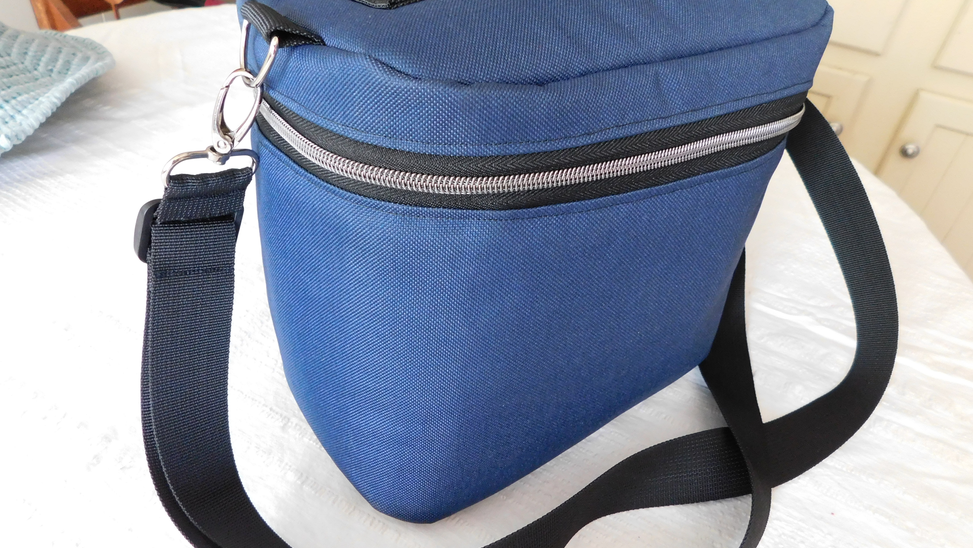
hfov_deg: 71.9
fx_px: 671
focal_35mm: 26
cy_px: 267
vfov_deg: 44.4
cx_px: 480
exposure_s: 1/30
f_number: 3
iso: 400
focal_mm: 4
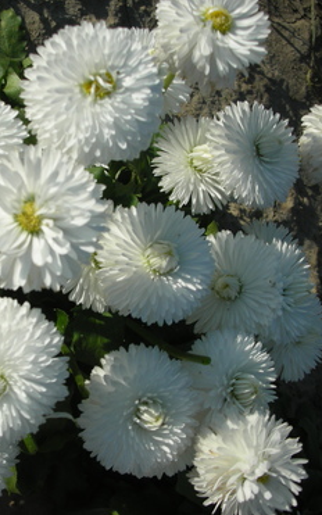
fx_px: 702
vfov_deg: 40.3
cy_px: 258
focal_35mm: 50
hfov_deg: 25.3
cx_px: 50
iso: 50
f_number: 8.5
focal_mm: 5.8
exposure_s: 1/146
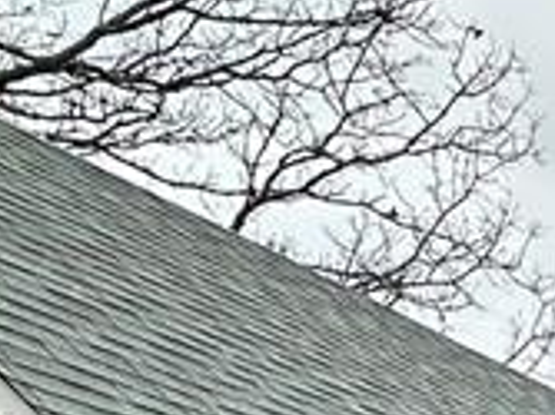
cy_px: 916
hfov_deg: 17.3
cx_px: 1073
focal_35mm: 86
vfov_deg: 13.6
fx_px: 1378
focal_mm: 2.22
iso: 40
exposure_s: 1/162
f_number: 2.2
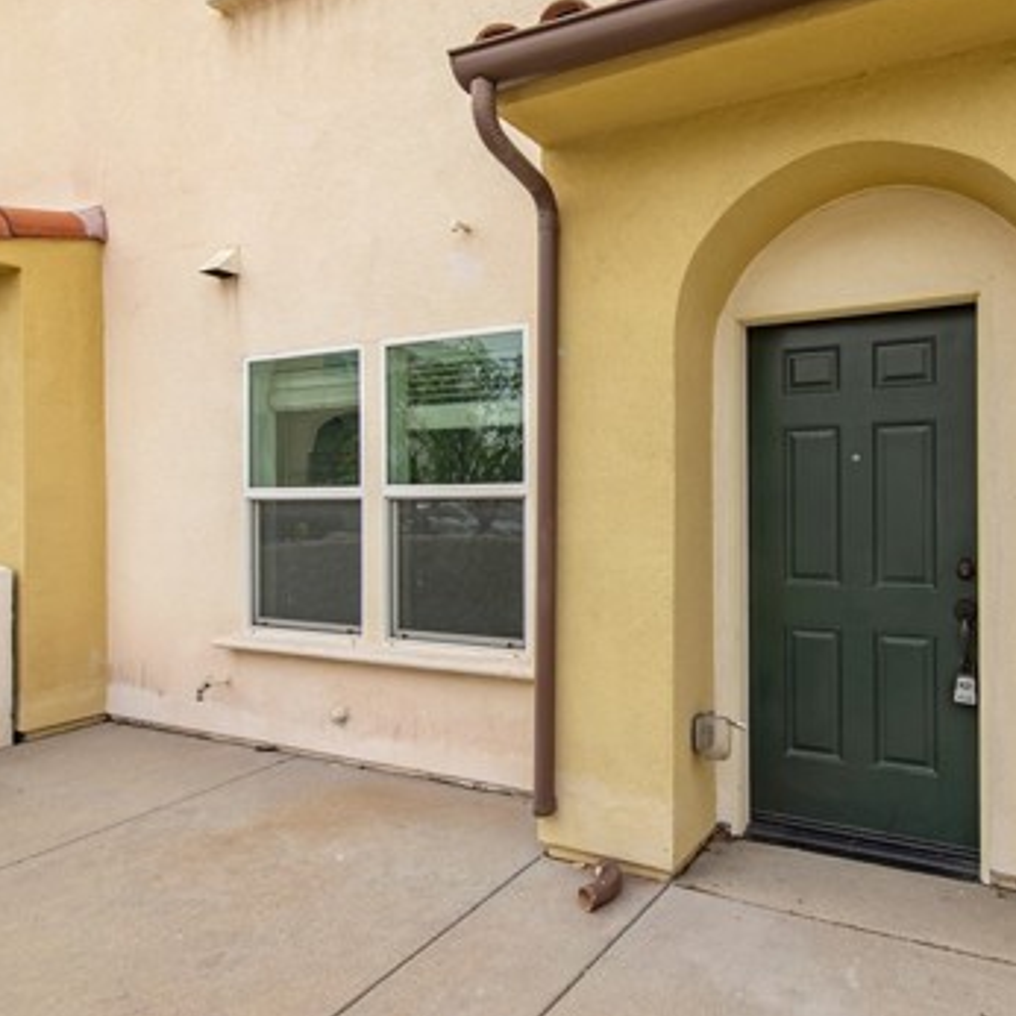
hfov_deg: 67.2
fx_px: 731
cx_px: 699
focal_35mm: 22
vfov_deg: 69.5
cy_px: 467
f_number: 5.6
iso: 100
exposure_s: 1/320
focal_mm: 14
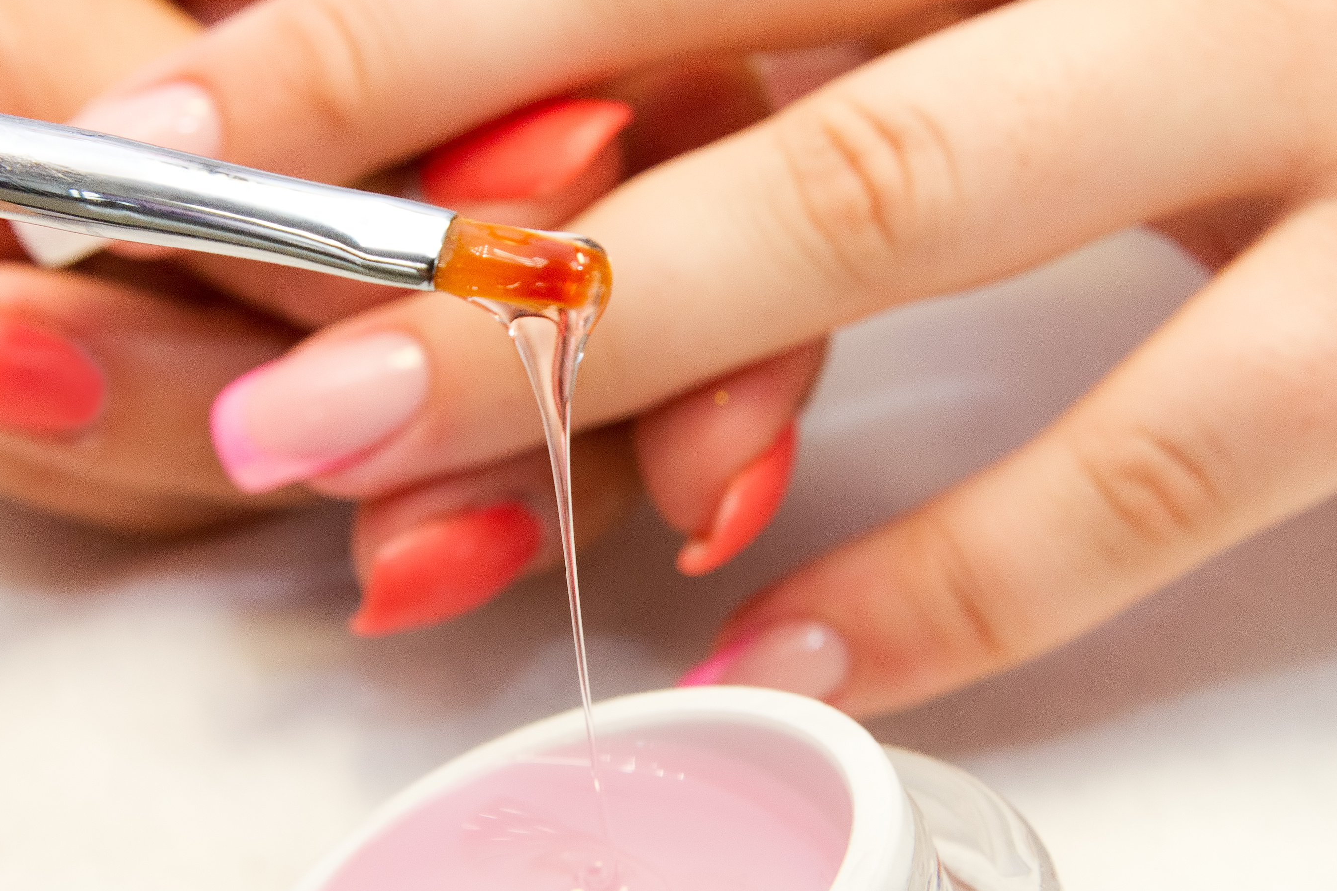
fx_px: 4159
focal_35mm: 112
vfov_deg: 12.2
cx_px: 536
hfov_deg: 18.2
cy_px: 481
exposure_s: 1/60
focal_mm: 50
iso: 640
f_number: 8
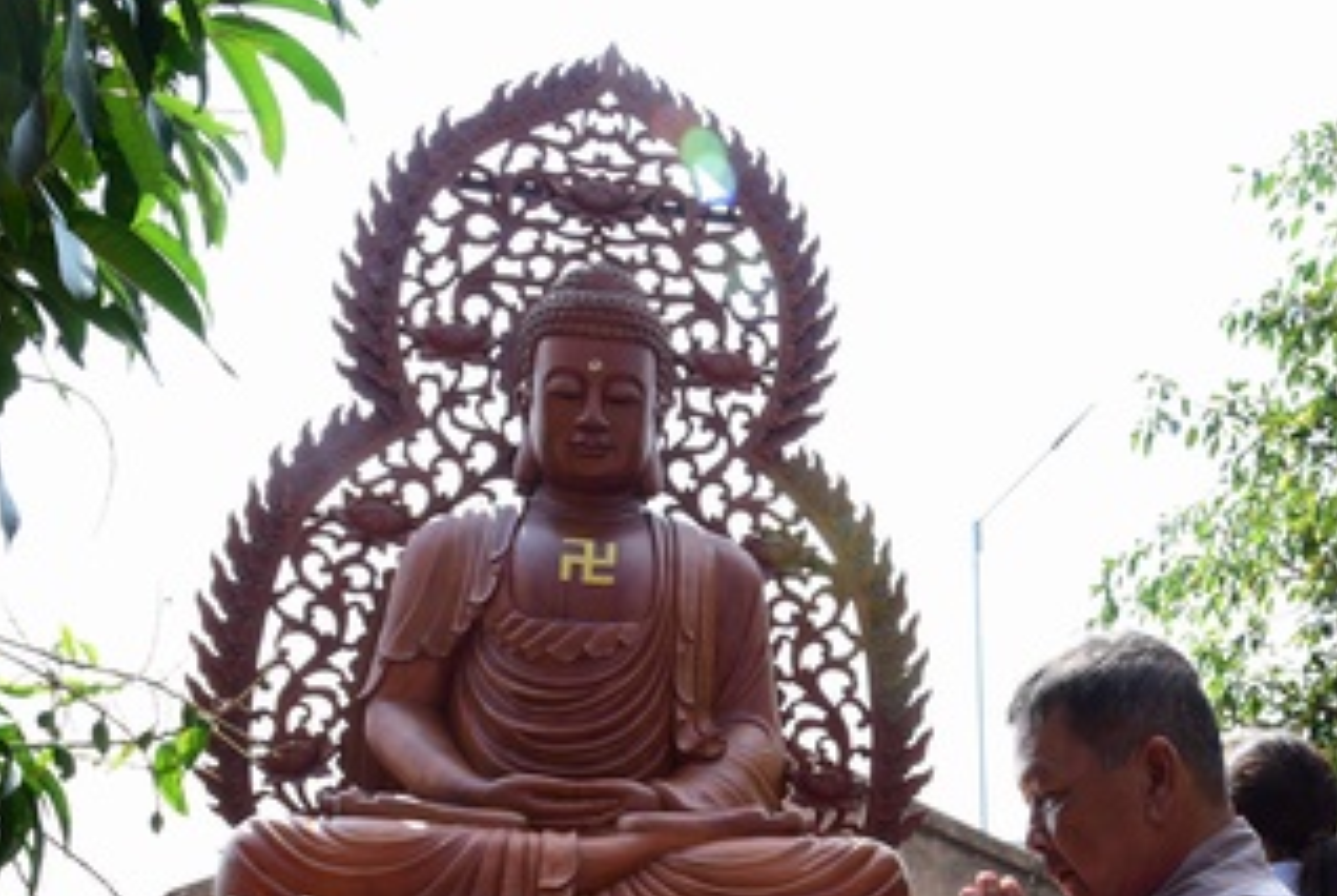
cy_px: 875
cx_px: 975
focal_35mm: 49
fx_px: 1822
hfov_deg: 39.4
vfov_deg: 26.3
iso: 400
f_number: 11
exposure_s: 1/160
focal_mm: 24
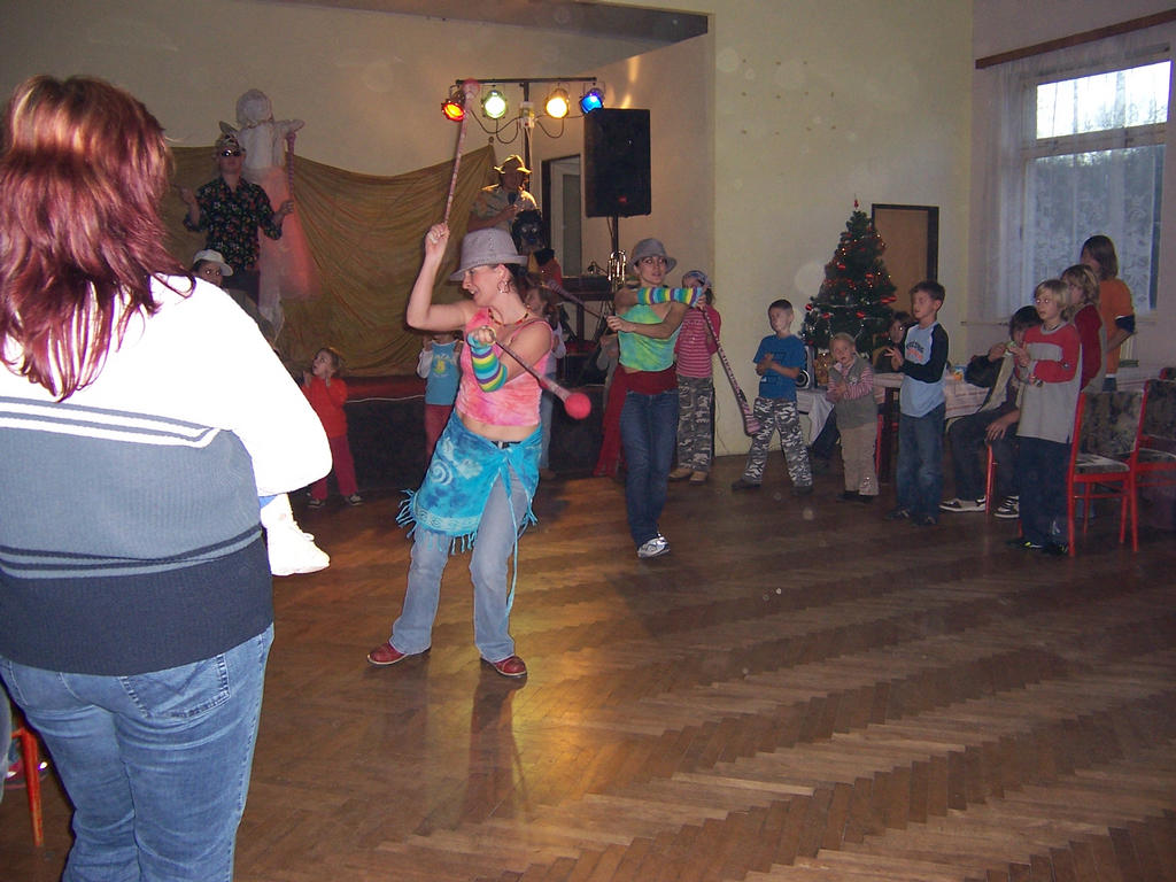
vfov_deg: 42.9
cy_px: 441
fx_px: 1121
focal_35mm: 33
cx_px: 588
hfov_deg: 55.4
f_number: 2.8
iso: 140
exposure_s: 1/60
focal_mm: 5.5
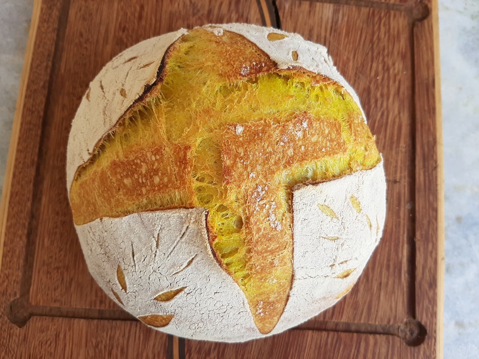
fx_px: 360
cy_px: 180
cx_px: 240
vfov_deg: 53.1
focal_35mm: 26
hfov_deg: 67.3
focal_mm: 3.93
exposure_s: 1/317
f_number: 1.7
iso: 40
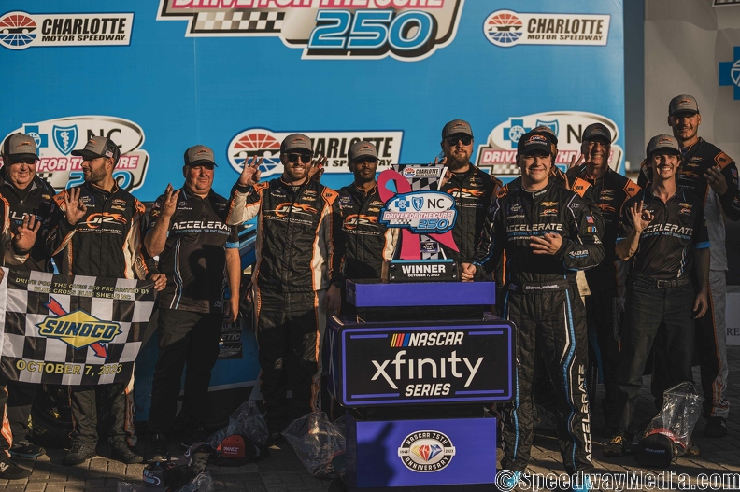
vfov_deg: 19.4
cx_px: 370
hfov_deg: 28.9
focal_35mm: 70
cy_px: 246
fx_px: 1438
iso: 250
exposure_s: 1/3200
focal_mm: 70
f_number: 2.8
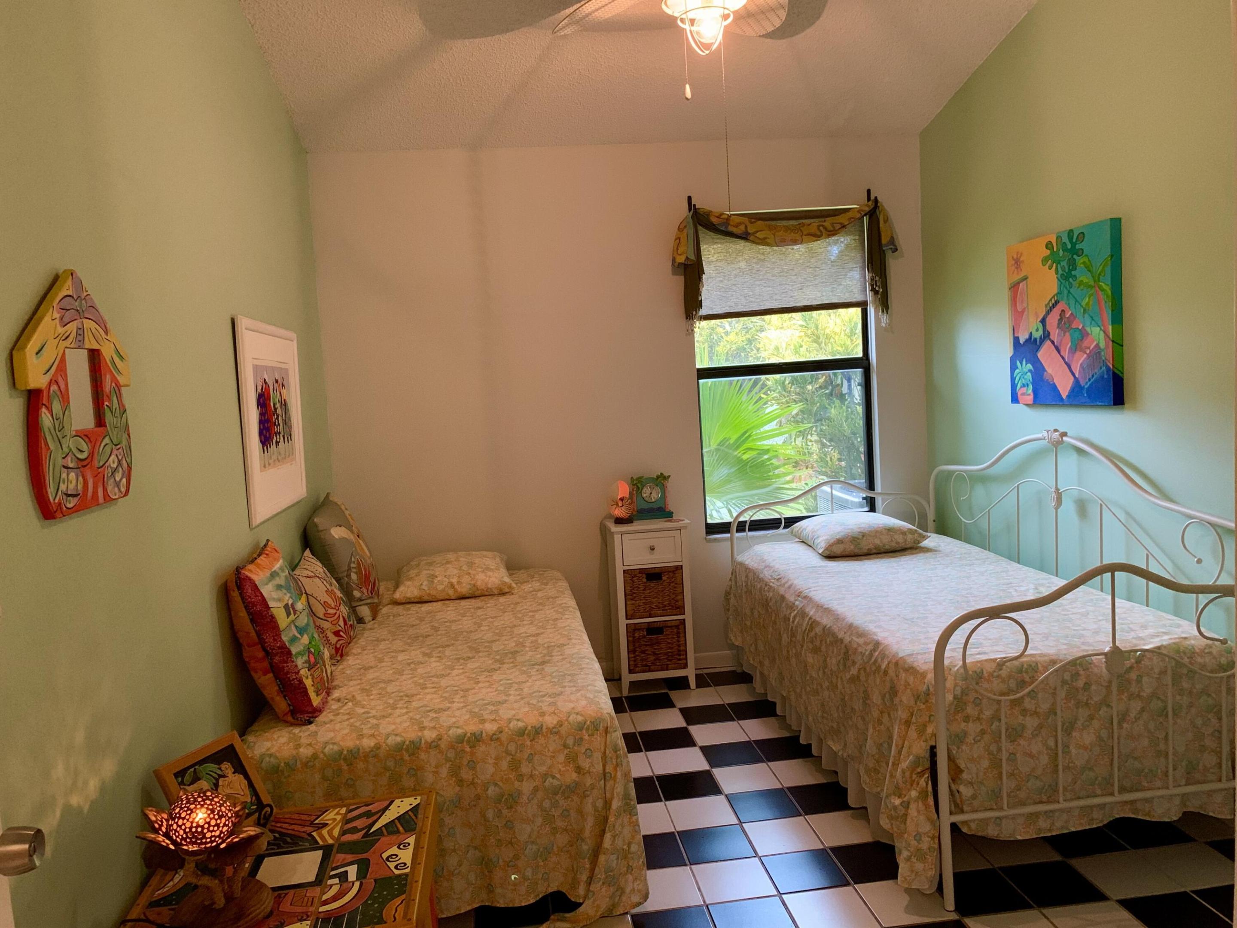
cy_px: 464
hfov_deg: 67.3
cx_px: 618
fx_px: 929
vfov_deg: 53.1
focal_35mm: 26
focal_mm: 4.25
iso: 400
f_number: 1.8
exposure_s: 1/30
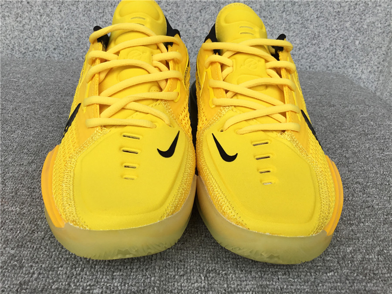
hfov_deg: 58.4
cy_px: 147
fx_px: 351
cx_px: 196
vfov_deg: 45.4
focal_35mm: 31
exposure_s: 1/491
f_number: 2.4
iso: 25
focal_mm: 3.3
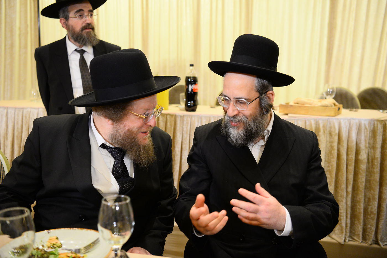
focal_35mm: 38
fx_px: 408
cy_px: 129
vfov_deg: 35.0
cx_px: 194
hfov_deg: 50.7
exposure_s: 1/160
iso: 2000
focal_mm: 38
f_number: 3.2
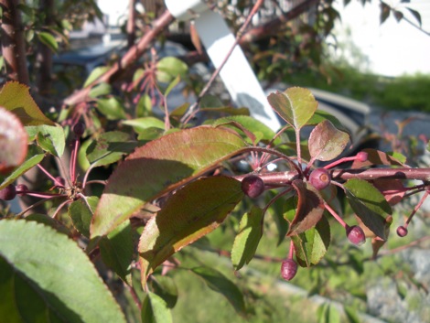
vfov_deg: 39.7
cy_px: 162
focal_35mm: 36
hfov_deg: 51.3
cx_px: 215
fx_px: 447
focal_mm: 6.3
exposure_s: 1/279
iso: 64
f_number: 3.5
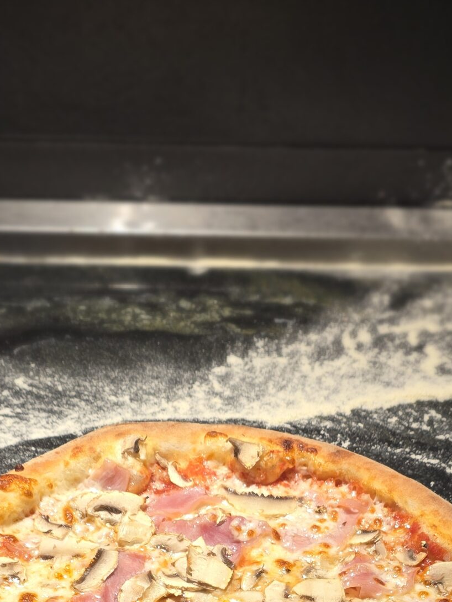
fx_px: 940
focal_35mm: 54
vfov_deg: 30.7
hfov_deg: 27.0
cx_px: 199
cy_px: 702
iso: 40
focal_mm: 6.3
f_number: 1.7
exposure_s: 1/50
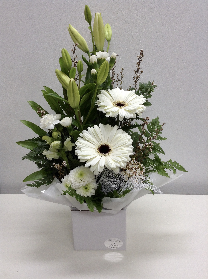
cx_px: 104
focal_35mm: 33
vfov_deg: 55.4
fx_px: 265
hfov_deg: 42.8
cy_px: 140
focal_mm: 3.3
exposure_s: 1/50
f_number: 2.4
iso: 40
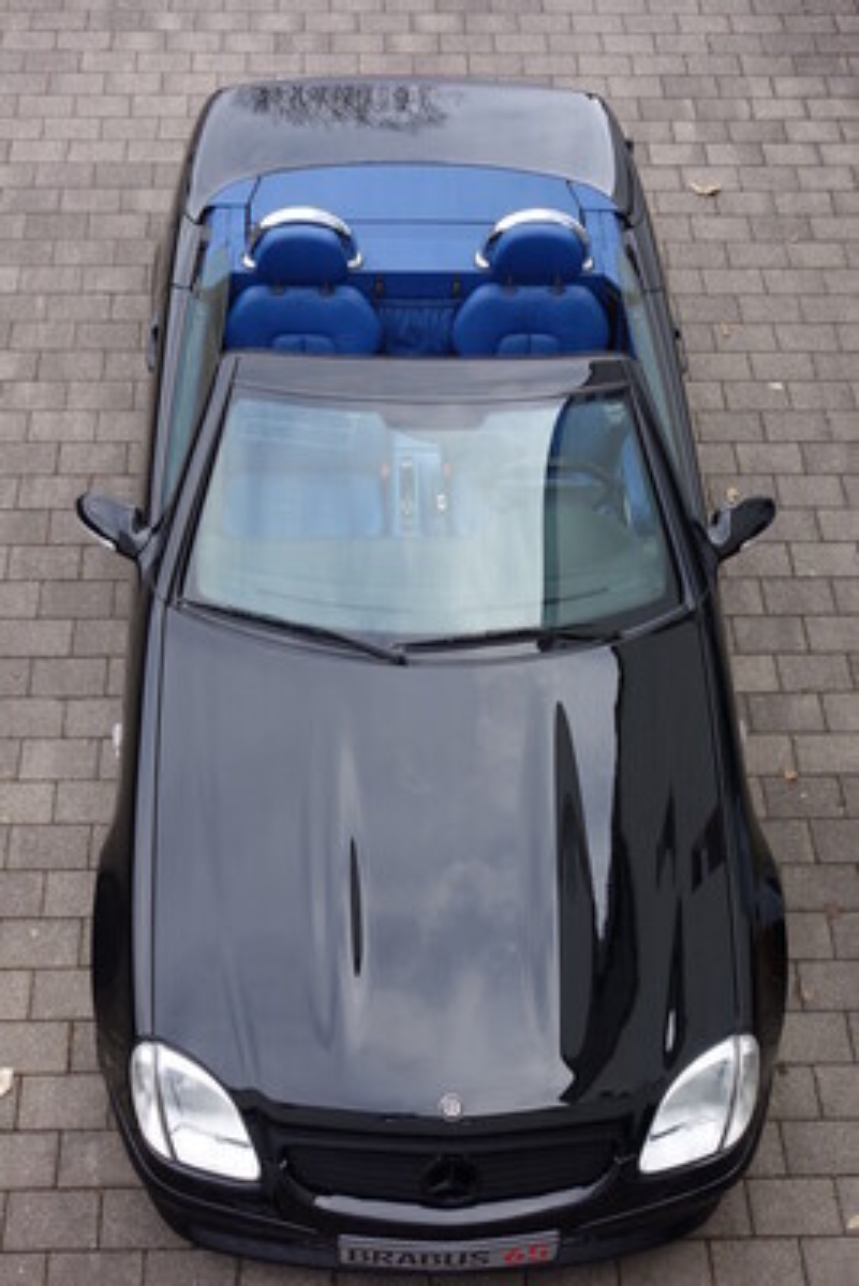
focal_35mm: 49
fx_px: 1752
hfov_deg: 27.5
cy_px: 643
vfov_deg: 40.3
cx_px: 430
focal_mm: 18.02
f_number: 5.6
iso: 125
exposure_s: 1/100
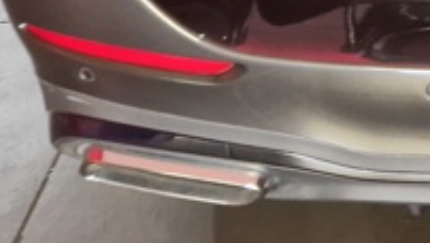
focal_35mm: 99
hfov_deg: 19.2
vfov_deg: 10.6
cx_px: 619
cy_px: -330
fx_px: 1130
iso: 1000
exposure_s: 1/25
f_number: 1.8
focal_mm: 5.4
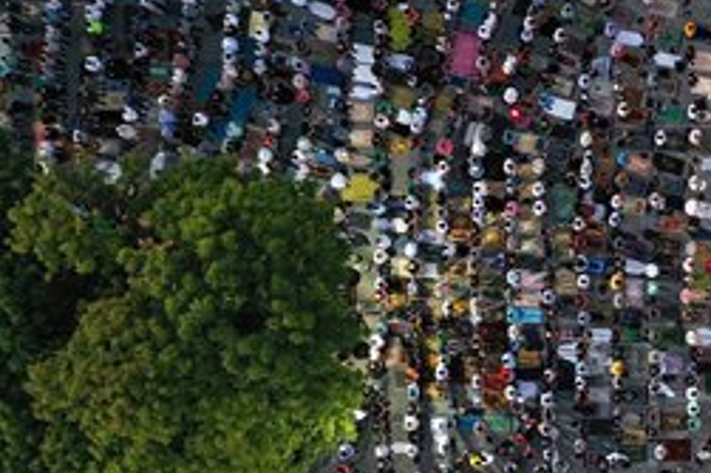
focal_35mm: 67
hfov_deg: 28.2
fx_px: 1322
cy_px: 306
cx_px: 714
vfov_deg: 20.2
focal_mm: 10.26
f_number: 2.8
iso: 400
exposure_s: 1/25
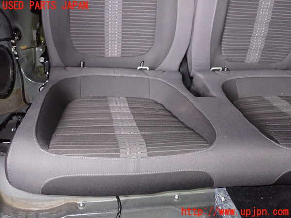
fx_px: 303
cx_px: 146
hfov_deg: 51.4
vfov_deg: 39.7
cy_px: 109
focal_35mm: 36
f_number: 2.5
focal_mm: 6.37
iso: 640
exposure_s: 1/40
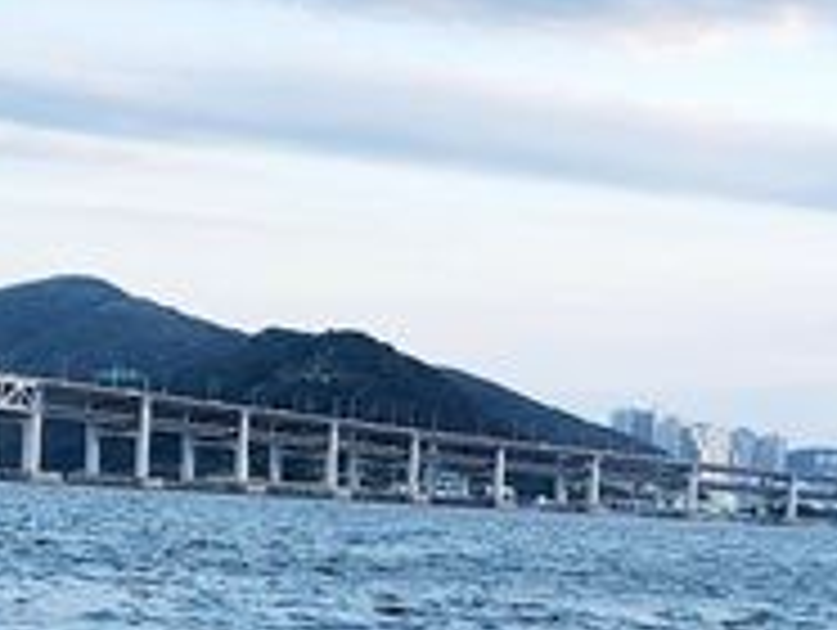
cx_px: 1598
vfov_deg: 14.4
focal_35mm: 89
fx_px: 2155
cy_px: 1170
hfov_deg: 17.1
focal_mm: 5.4
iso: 20
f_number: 1.8
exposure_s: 1/400
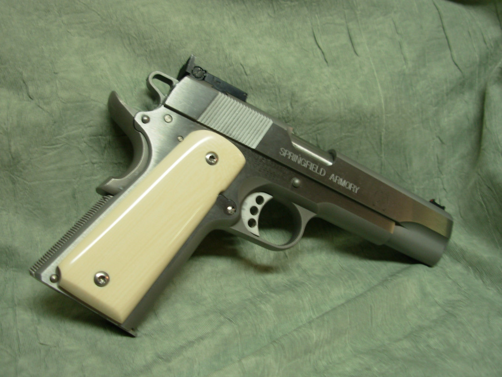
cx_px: 251
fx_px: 551
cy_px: 188
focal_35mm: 38
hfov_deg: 49.0
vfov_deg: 37.7
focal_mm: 6.3
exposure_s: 1/9.2
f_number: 2.9
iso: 50
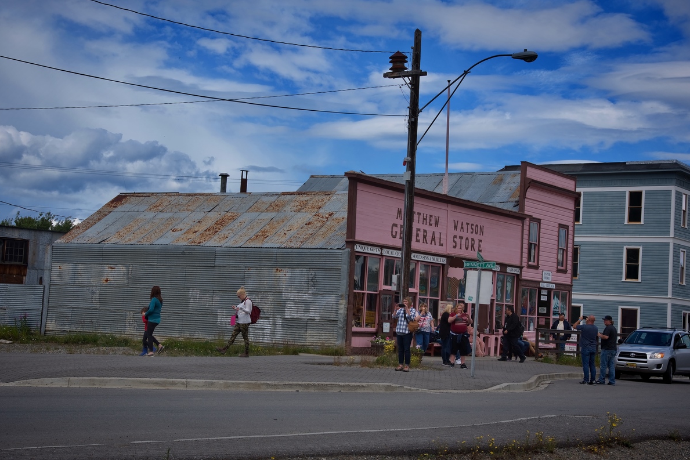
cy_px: 229
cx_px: 332
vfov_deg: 24.2
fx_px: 1073
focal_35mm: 56
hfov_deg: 35.6
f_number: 9
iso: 100
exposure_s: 1/320
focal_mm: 52
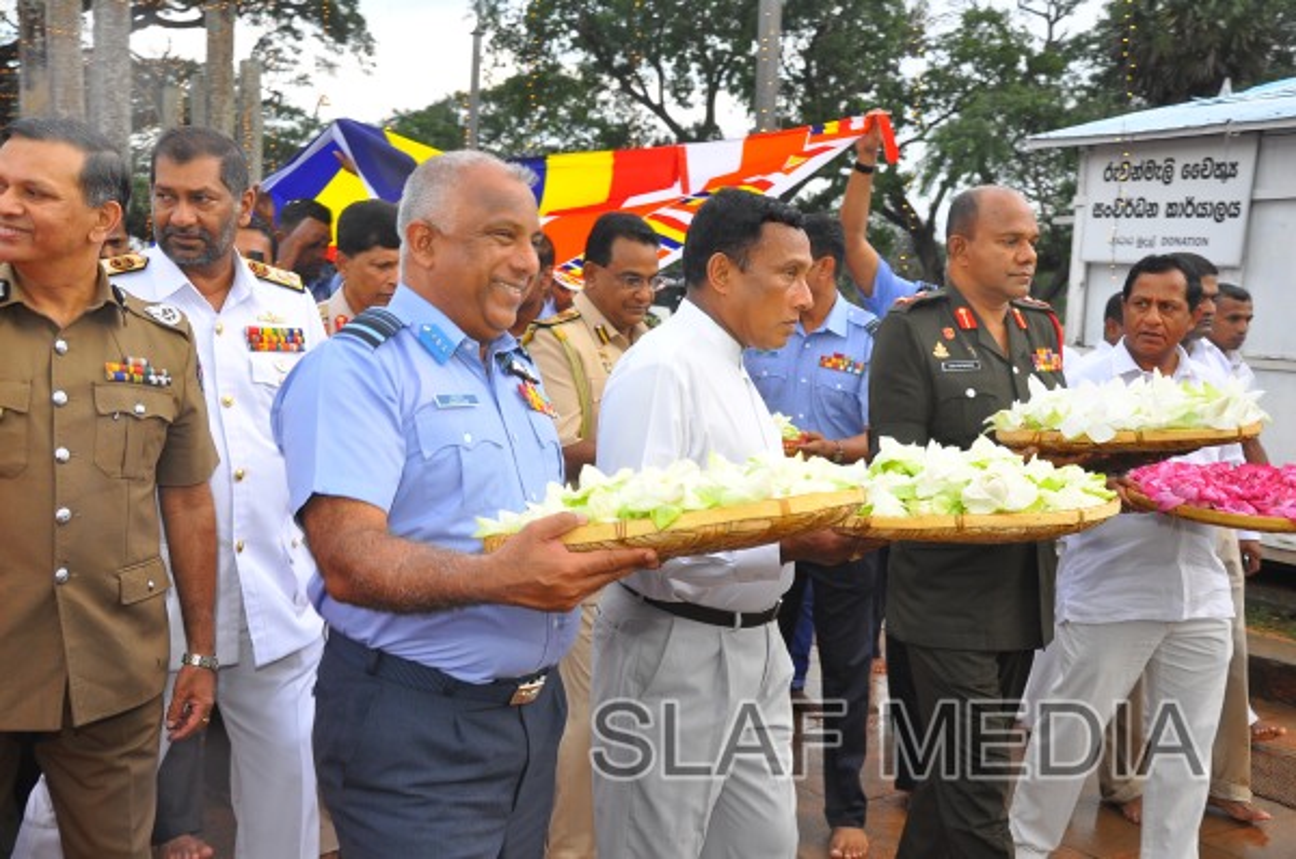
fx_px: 1348
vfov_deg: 35.4
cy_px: 430
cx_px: 648
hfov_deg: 51.4
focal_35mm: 38
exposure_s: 1/125
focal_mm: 25
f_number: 5.6
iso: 500
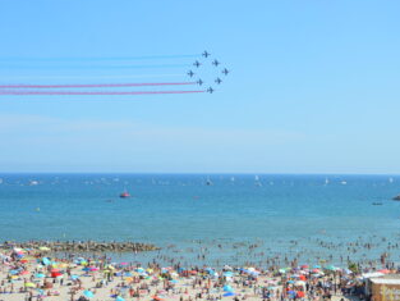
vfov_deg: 21.0
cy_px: 142
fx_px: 809
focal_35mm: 70
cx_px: 234
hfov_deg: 27.7
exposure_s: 1/320
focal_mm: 38
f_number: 9
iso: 100
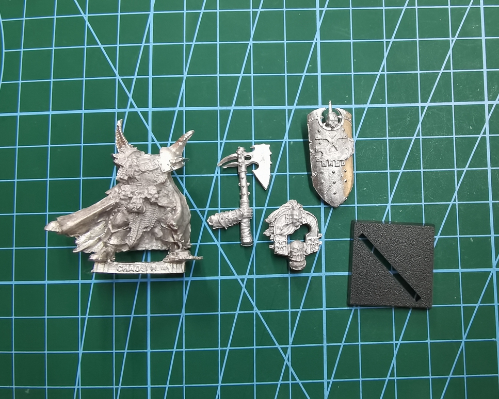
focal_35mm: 28
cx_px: 257
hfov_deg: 62.2
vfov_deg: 51.5
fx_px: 414
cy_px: 202
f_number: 2.2
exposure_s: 1/25
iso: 400
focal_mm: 2.26
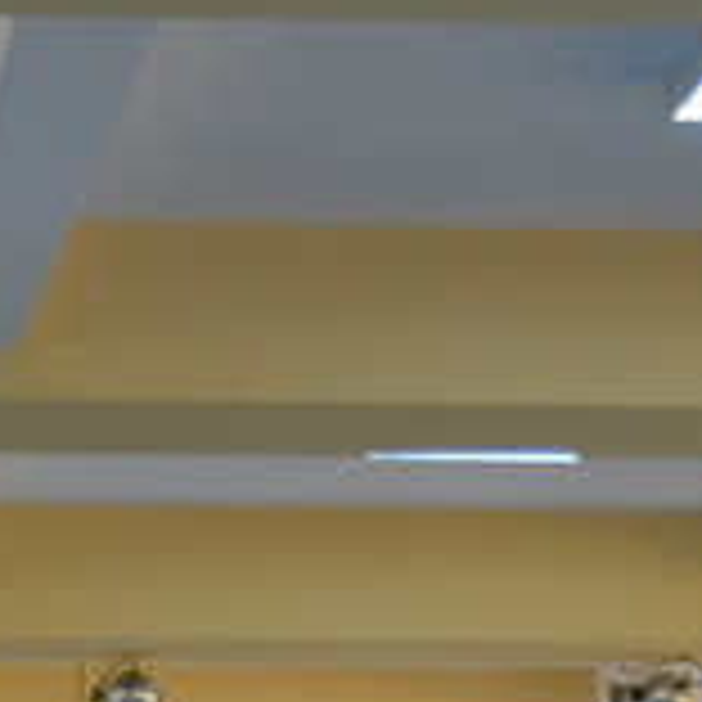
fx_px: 4795
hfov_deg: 8.3
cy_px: 1035
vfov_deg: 8.2
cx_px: -22
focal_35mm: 209
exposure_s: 1/60
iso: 1600
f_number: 4
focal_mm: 32
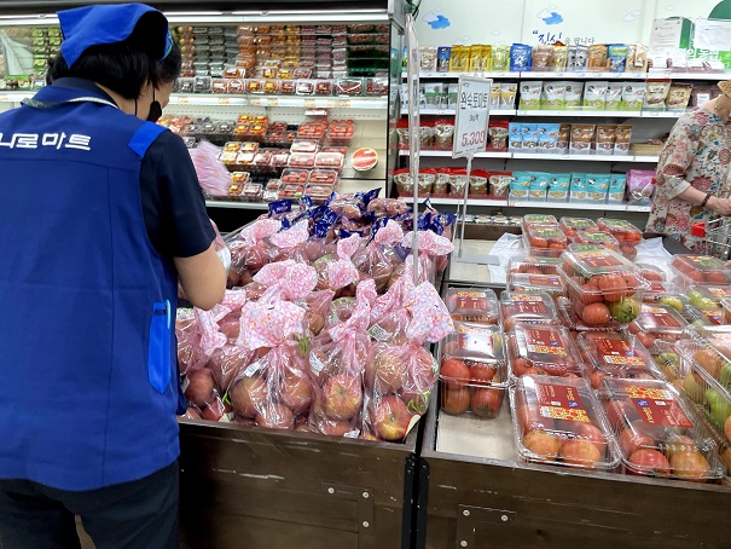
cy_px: 274
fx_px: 549
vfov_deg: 53.1
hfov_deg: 67.3
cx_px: 366
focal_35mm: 26
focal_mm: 4.2
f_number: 1.6
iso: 64
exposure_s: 1/60
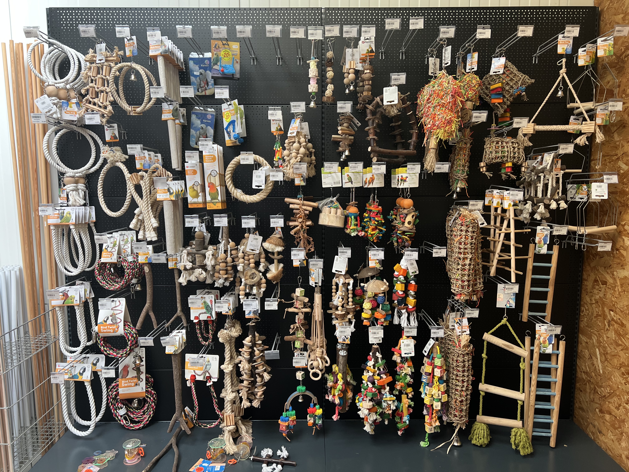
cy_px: 236
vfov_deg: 53.1
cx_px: 314
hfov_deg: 67.3
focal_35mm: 26
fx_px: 472
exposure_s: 1/100
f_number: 1.5
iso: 80
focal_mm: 5.7
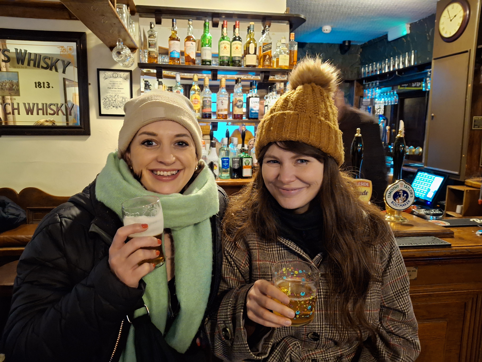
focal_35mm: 25
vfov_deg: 54.9
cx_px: 241
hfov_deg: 69.4
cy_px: 181
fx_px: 348
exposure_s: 1/20
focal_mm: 4.69
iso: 800
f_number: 1.8
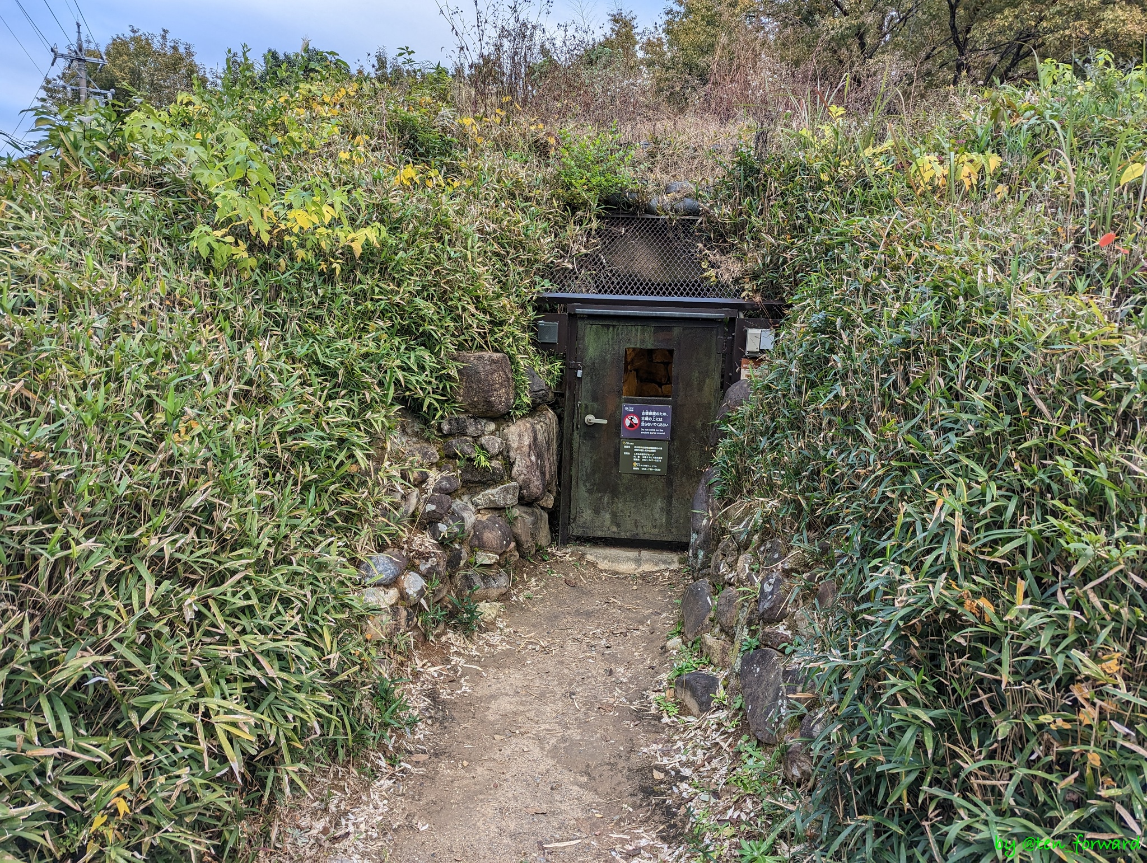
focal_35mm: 24
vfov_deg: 56.9
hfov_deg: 71.5
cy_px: 432
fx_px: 796
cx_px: 574
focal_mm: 6.81
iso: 46
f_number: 1.85
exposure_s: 1/212
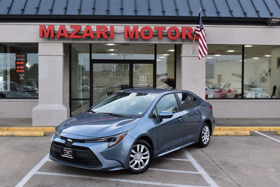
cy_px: 94
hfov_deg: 45.0
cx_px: 140
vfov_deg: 30.8
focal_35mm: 44
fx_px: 338
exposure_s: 1/80
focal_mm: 29
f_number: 8
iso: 400
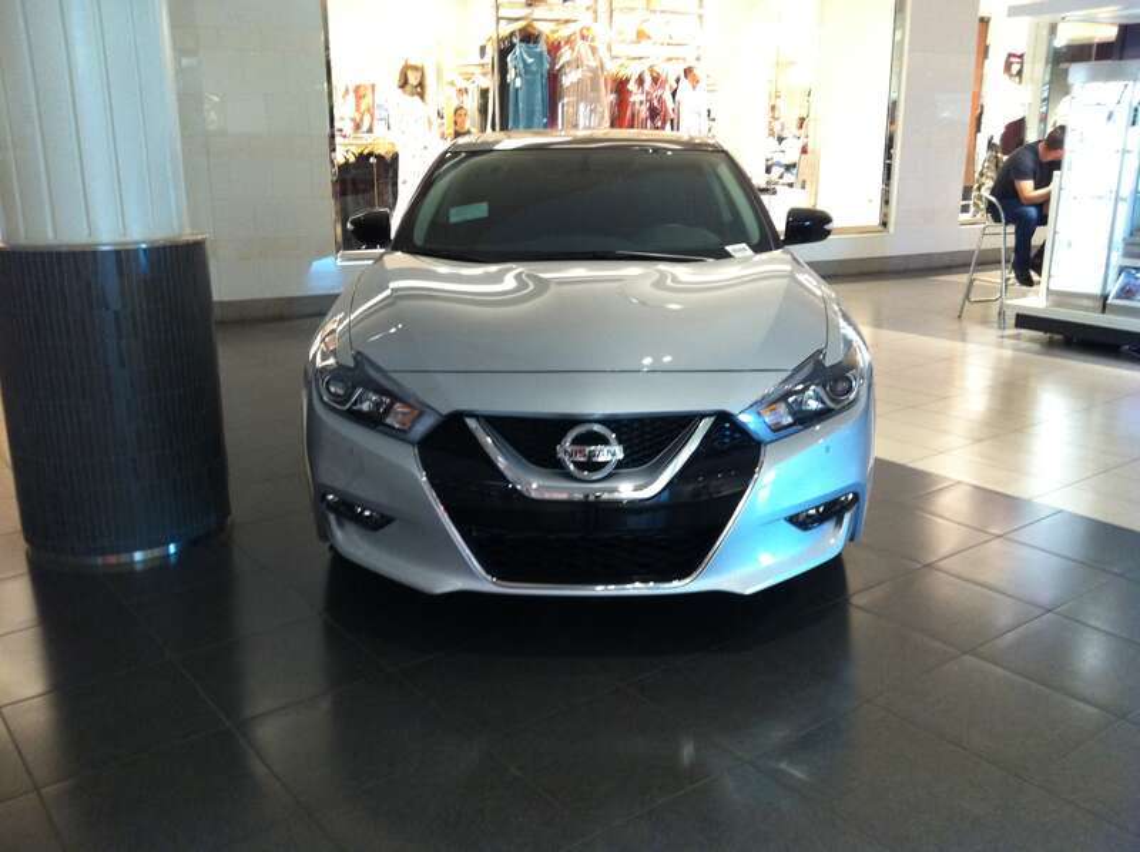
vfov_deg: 40.6
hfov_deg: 52.7
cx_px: 570
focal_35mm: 35
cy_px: 426
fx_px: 1151
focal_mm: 3.85
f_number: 2.8
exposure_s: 1/15
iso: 200
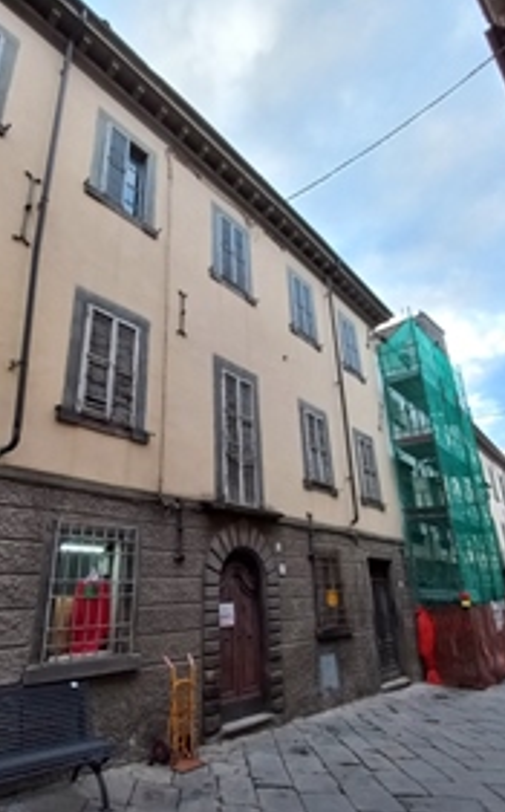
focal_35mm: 19
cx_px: 175
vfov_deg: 88.1
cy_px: 405
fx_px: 419
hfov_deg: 60.8
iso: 80
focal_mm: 1.42
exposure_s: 1/99
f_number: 2.2
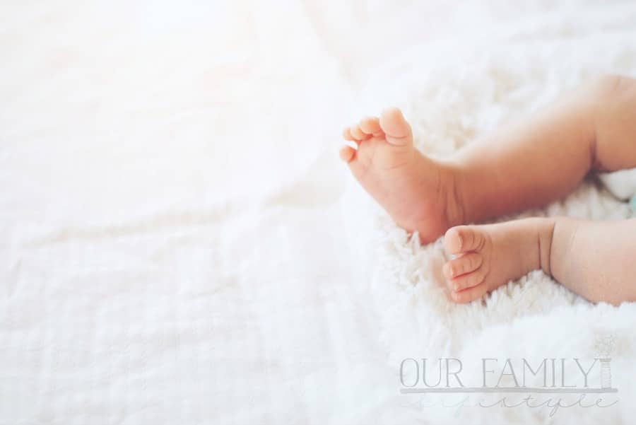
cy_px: 212
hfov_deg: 39.6
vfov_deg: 27.0
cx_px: 318
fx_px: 884
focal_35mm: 50
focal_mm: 50
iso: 400
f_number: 2.8
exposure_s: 1/200
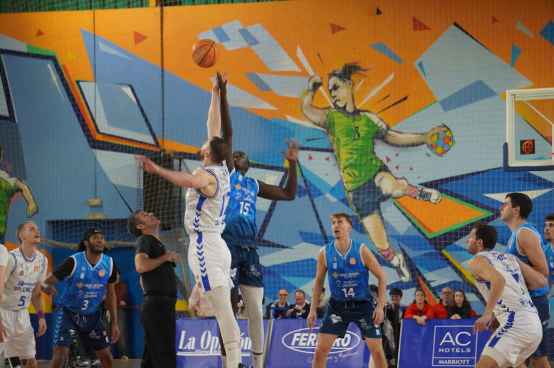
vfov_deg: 9.6
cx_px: 277
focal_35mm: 142
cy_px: 184
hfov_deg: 14.4
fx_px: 2191
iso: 640
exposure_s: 1/160
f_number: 5.6
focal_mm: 95
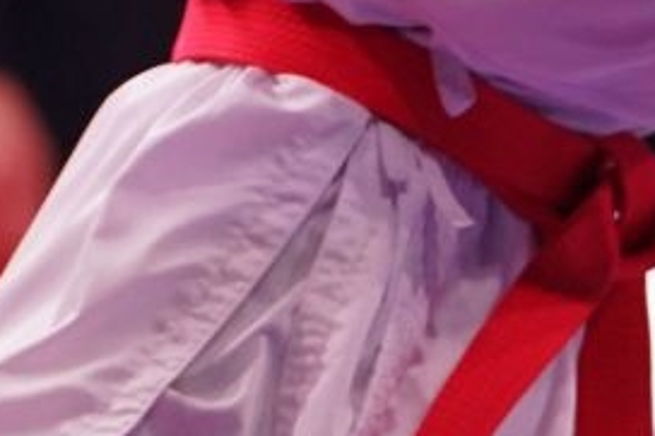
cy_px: 51
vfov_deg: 1.3
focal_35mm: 1020
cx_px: 224
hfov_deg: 2.0
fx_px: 18546
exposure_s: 1/1000
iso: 3200
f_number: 2.8
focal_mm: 154
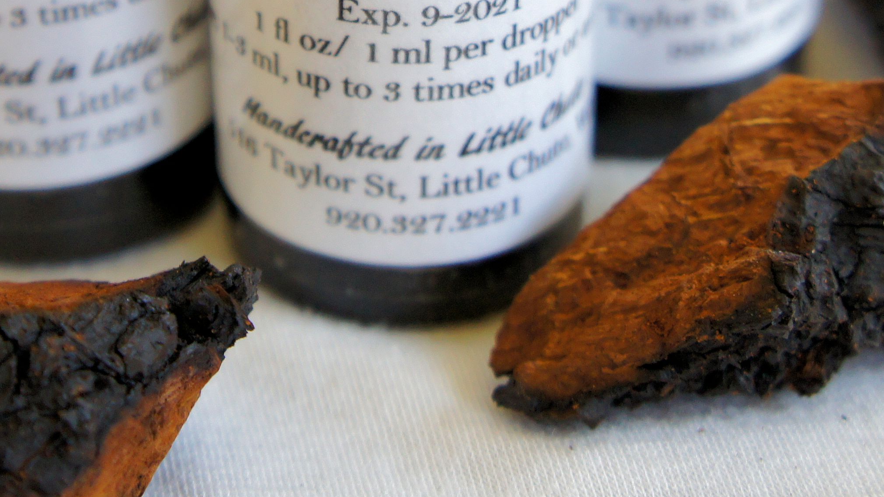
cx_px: 361
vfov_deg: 12.7
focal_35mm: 93
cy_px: -119
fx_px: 2180
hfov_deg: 22.9
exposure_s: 1/40
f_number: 4
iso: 400
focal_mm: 26
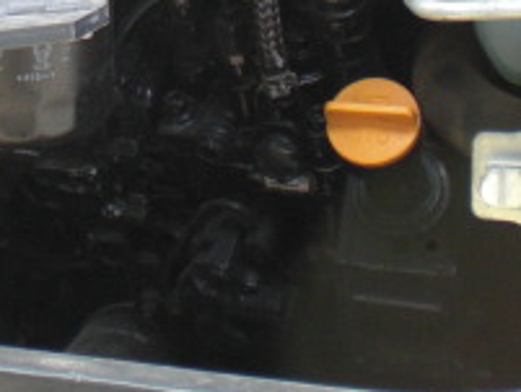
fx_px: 1822
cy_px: -156
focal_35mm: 121
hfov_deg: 16.1
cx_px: 73
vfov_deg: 11.8
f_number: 3.1
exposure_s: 1/60
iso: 200
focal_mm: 6.3
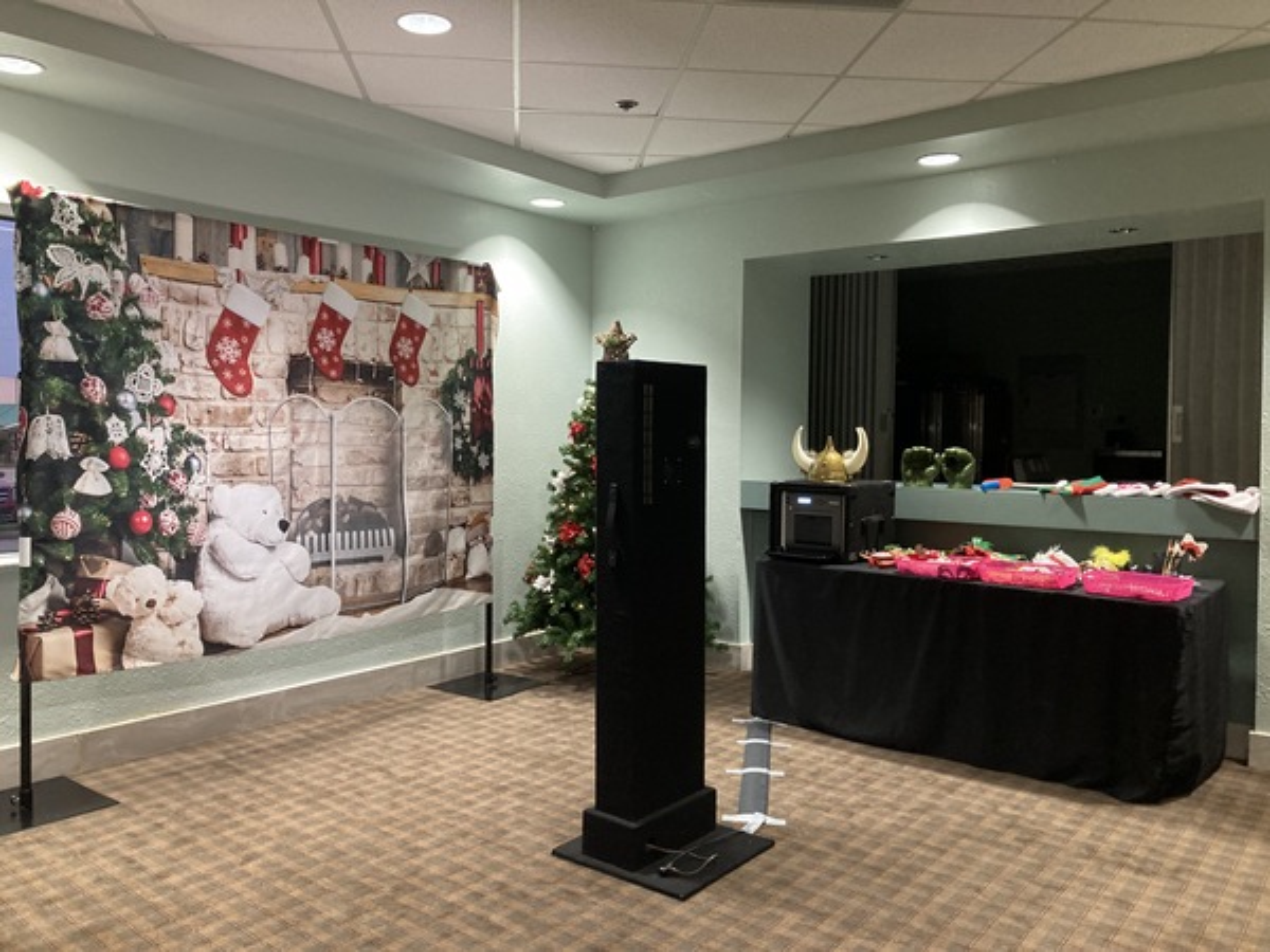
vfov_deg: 49.7
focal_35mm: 28
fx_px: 1027
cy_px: 476
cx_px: 635
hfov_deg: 63.4
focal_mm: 3.99
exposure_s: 1/30
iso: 400
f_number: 1.8
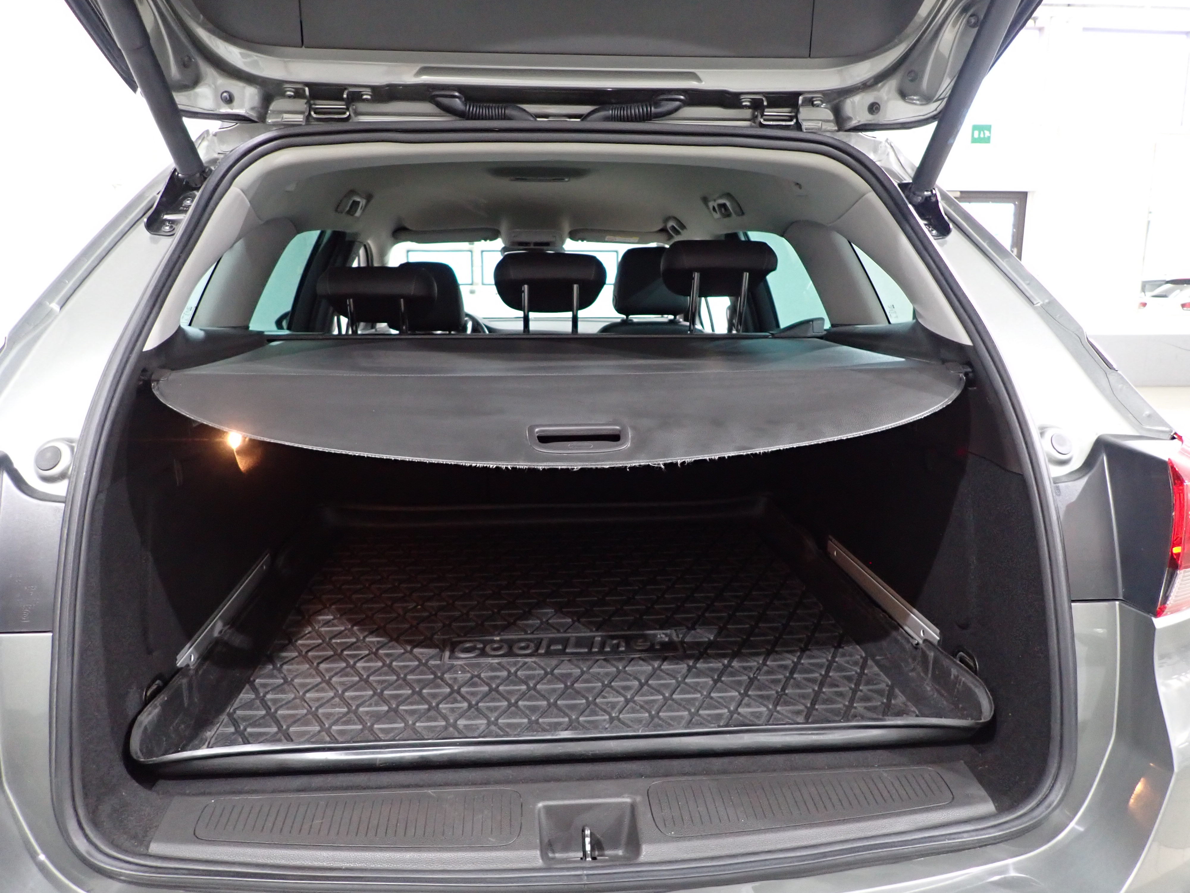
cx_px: 595
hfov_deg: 69.4
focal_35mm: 25
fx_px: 859
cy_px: 446
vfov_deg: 54.9
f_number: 2
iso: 640
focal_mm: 4.5
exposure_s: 1/30
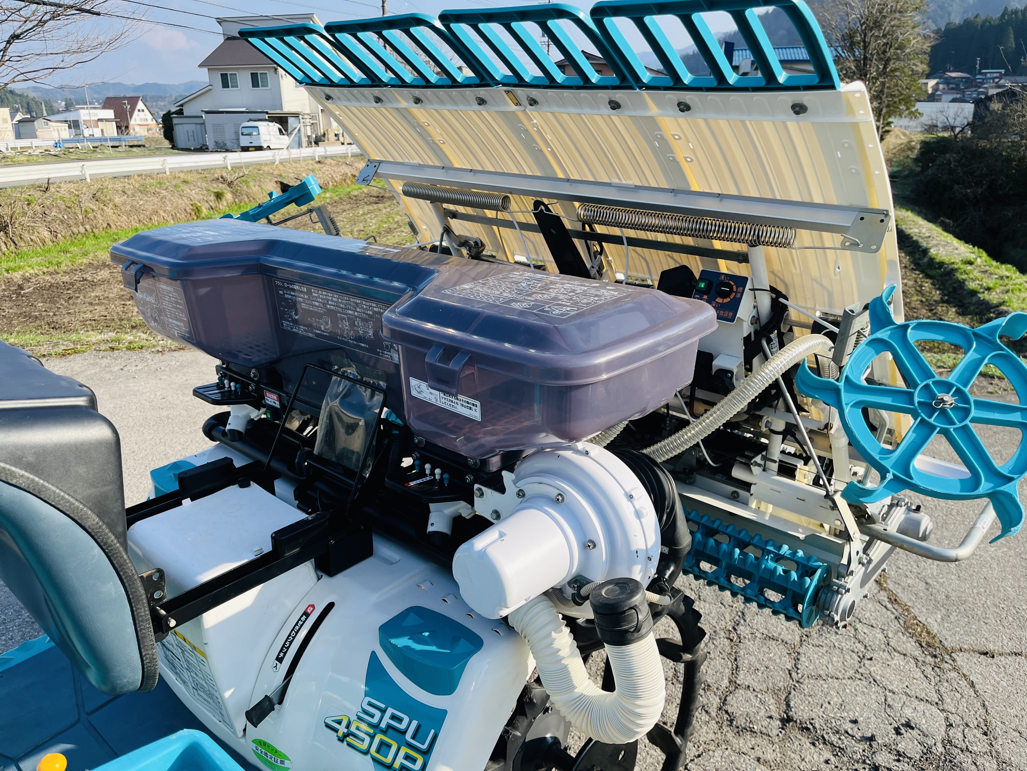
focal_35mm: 26
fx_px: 771
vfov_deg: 53.1
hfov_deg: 67.3
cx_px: 514
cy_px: 386
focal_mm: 5.1
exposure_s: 1/1389
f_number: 1.6
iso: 50
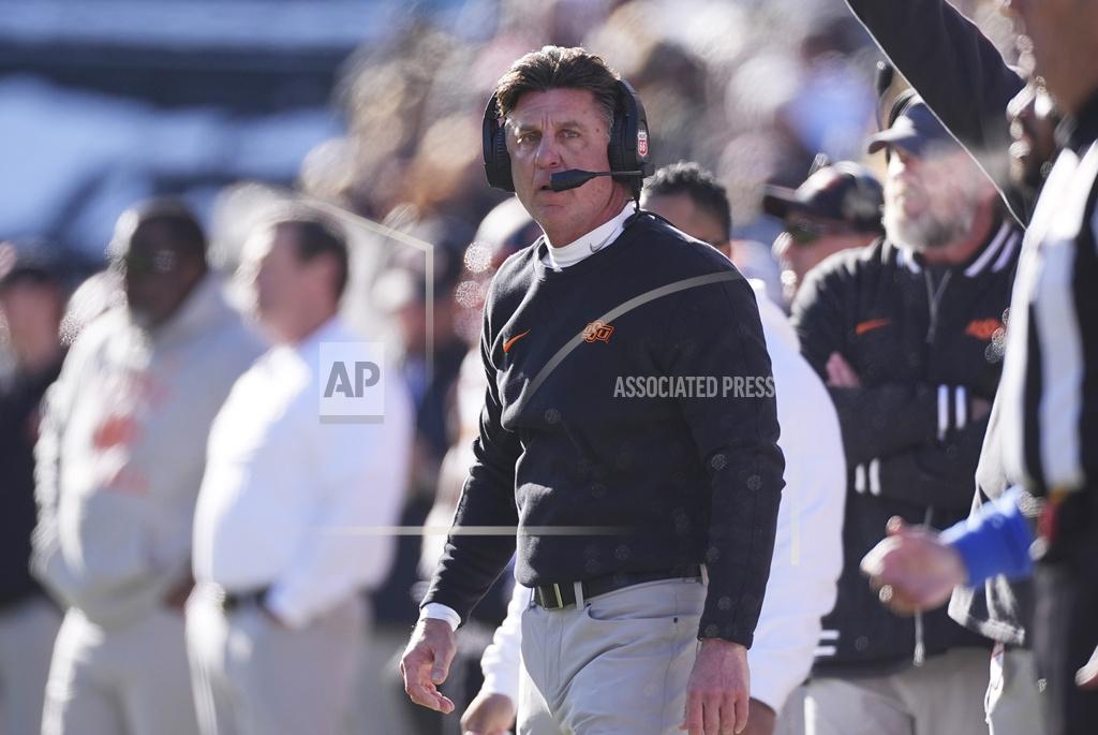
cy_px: 368
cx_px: 549
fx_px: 27477
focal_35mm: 900
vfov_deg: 1.5
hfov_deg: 2.3
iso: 400
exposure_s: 1/1600
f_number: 4
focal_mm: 600
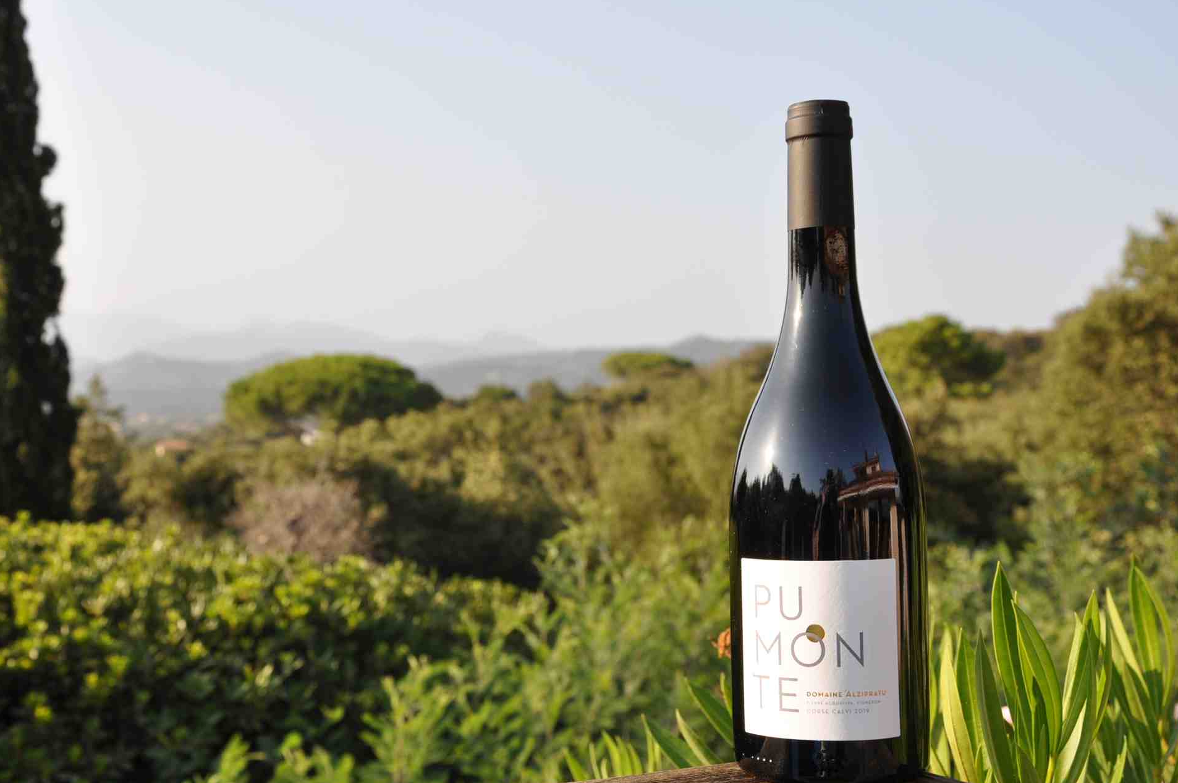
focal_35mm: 54
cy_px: 408
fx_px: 1765
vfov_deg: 25.0
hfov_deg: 36.9
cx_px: 562
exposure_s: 1/200
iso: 200
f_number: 7.1
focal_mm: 32
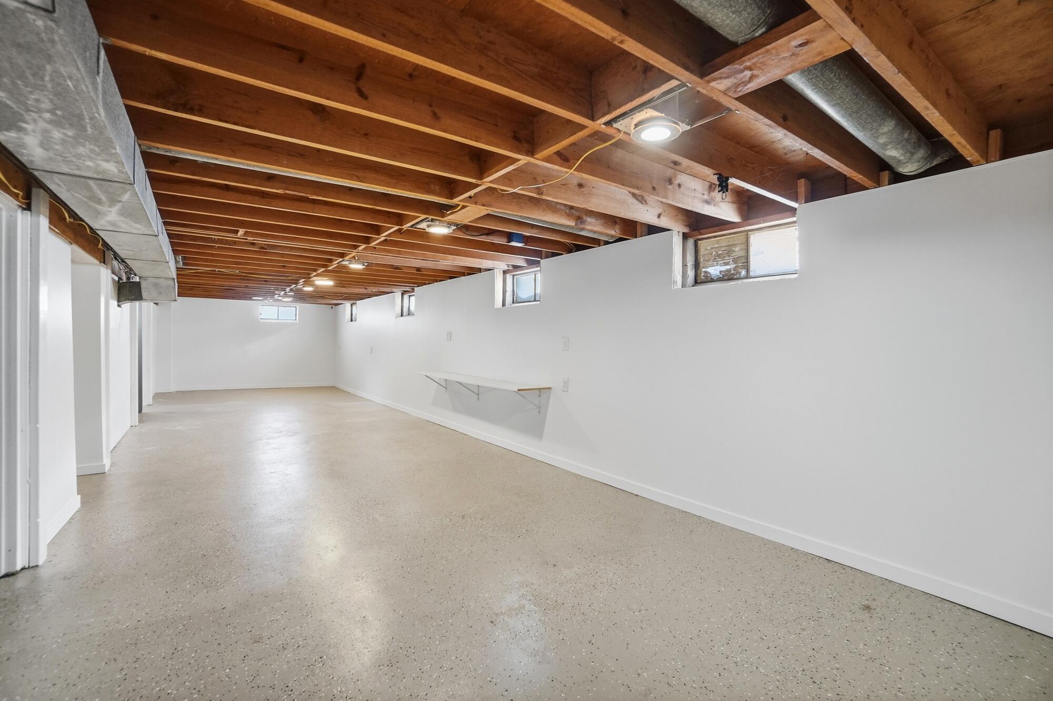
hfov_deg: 100.4
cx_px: 526
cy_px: 350
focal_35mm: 15
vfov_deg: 77.3
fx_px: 439
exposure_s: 1/250
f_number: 4
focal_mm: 10
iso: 100
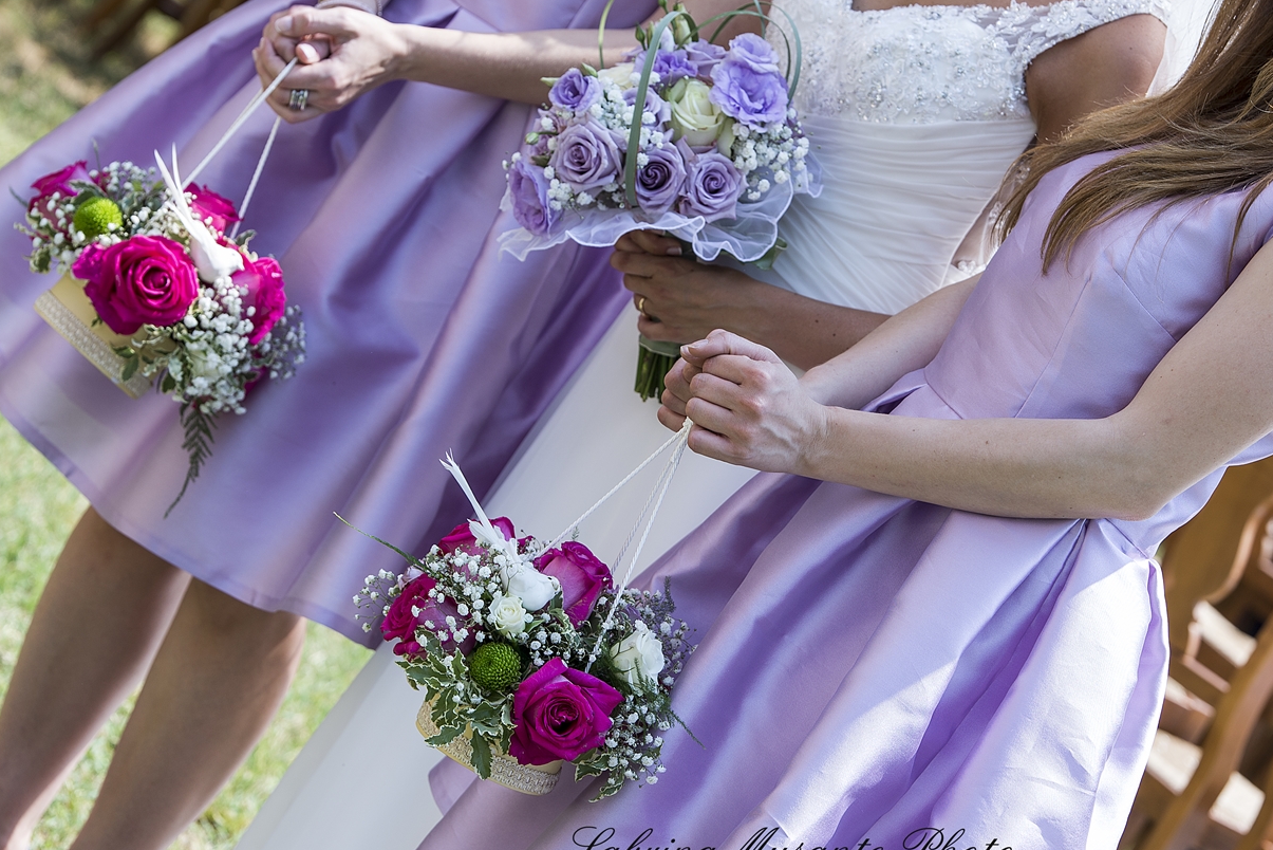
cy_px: 320
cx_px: 715
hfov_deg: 12.7
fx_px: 5730
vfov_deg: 8.5
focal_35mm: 162
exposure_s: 1/320
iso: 160
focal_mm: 122
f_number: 7.1
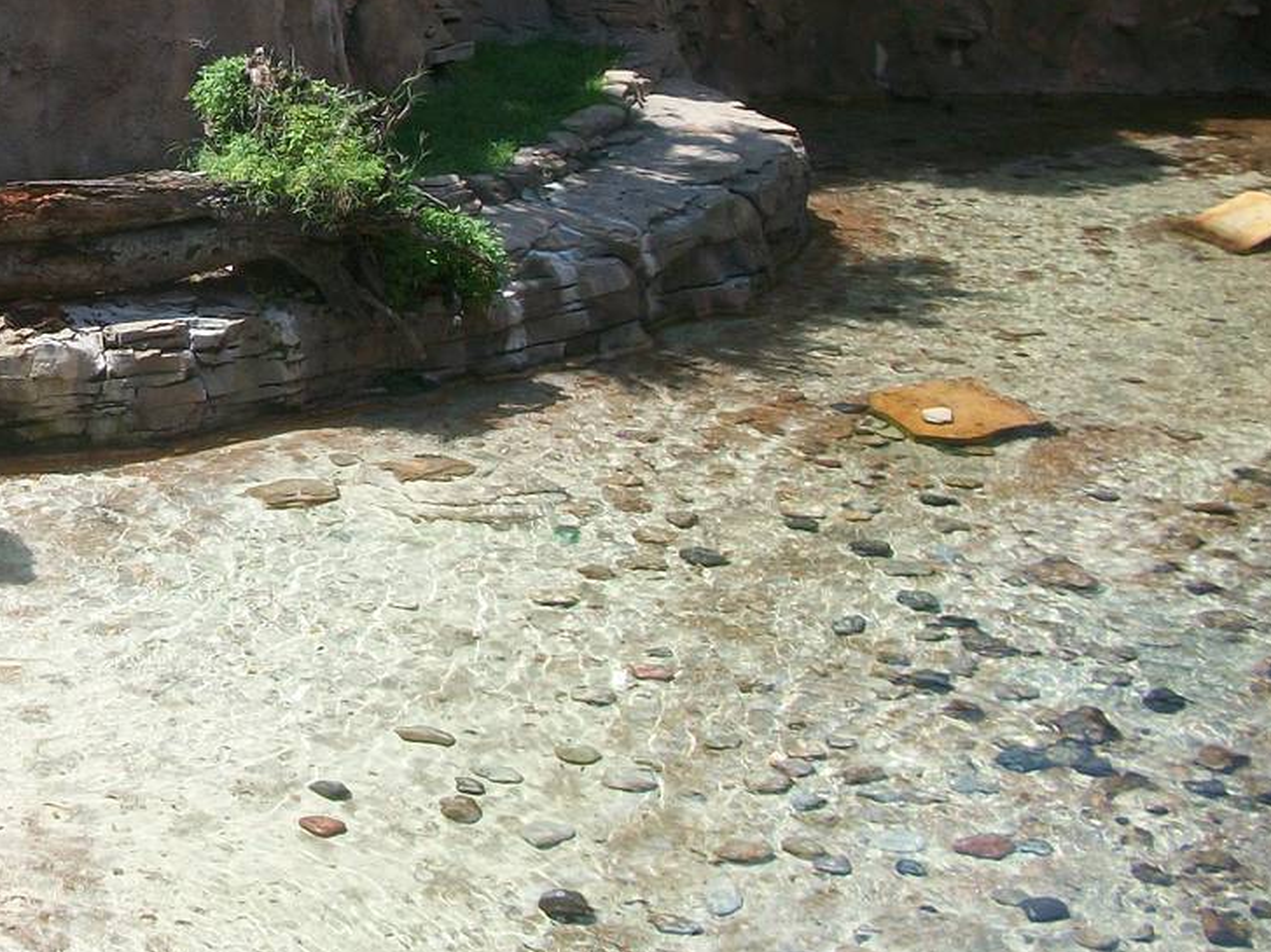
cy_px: 110
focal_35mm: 77
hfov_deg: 23.9
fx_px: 2827
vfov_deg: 18.8
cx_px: -91
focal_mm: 6.3
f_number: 3.1
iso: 80
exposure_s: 1/500
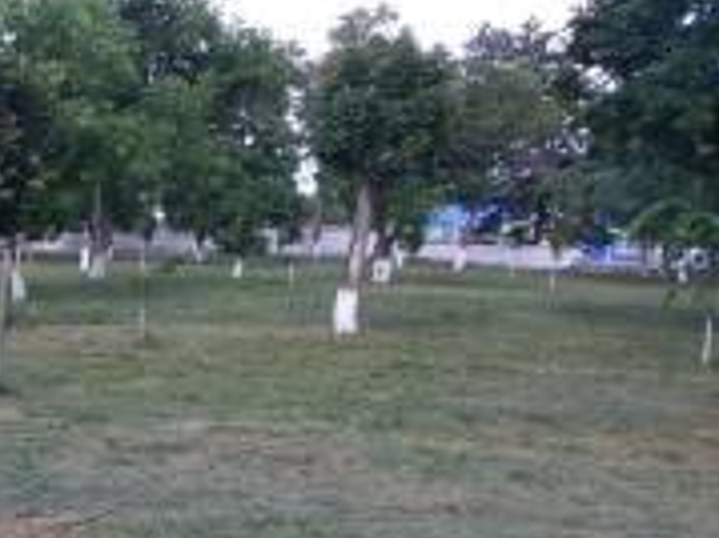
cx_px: -177
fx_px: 1142
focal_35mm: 55
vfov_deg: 26.0
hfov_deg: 29.3
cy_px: 438
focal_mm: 4
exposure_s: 1/500
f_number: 3
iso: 125
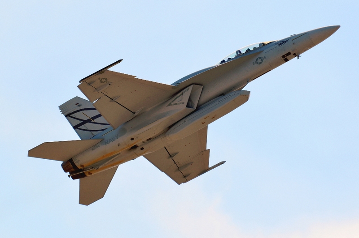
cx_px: 180
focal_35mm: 300
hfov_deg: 6.9
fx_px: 2989
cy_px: 119
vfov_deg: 4.6
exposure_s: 1/800
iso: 200
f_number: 7.1
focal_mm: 300
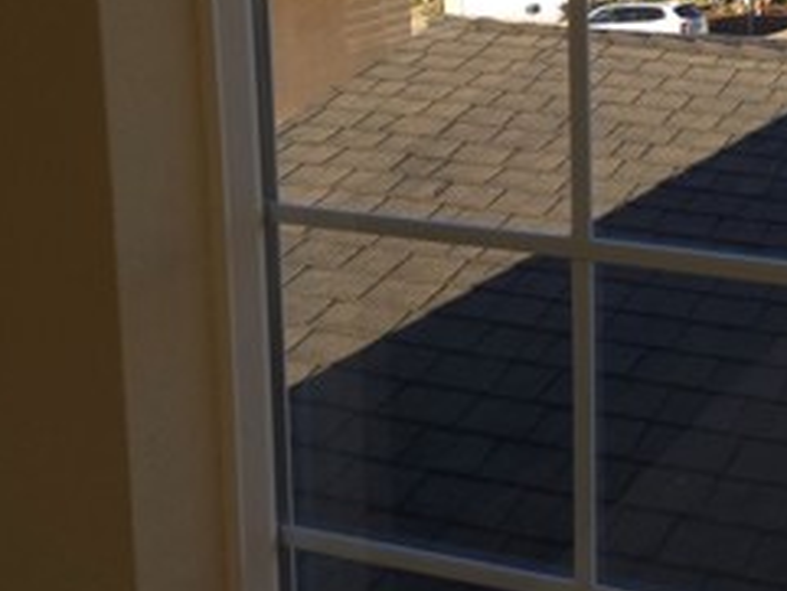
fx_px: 1388
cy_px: -23
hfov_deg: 28.3
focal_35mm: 61
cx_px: 901
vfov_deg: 22.9
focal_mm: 5.4
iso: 50
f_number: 1.8
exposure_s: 1/884
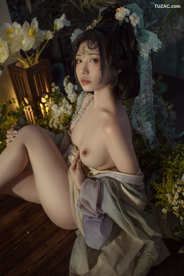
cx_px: 92
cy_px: 138
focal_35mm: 35
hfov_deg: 37.9
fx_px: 268
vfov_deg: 54.4
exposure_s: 1/40
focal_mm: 35
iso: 640
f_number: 3.5
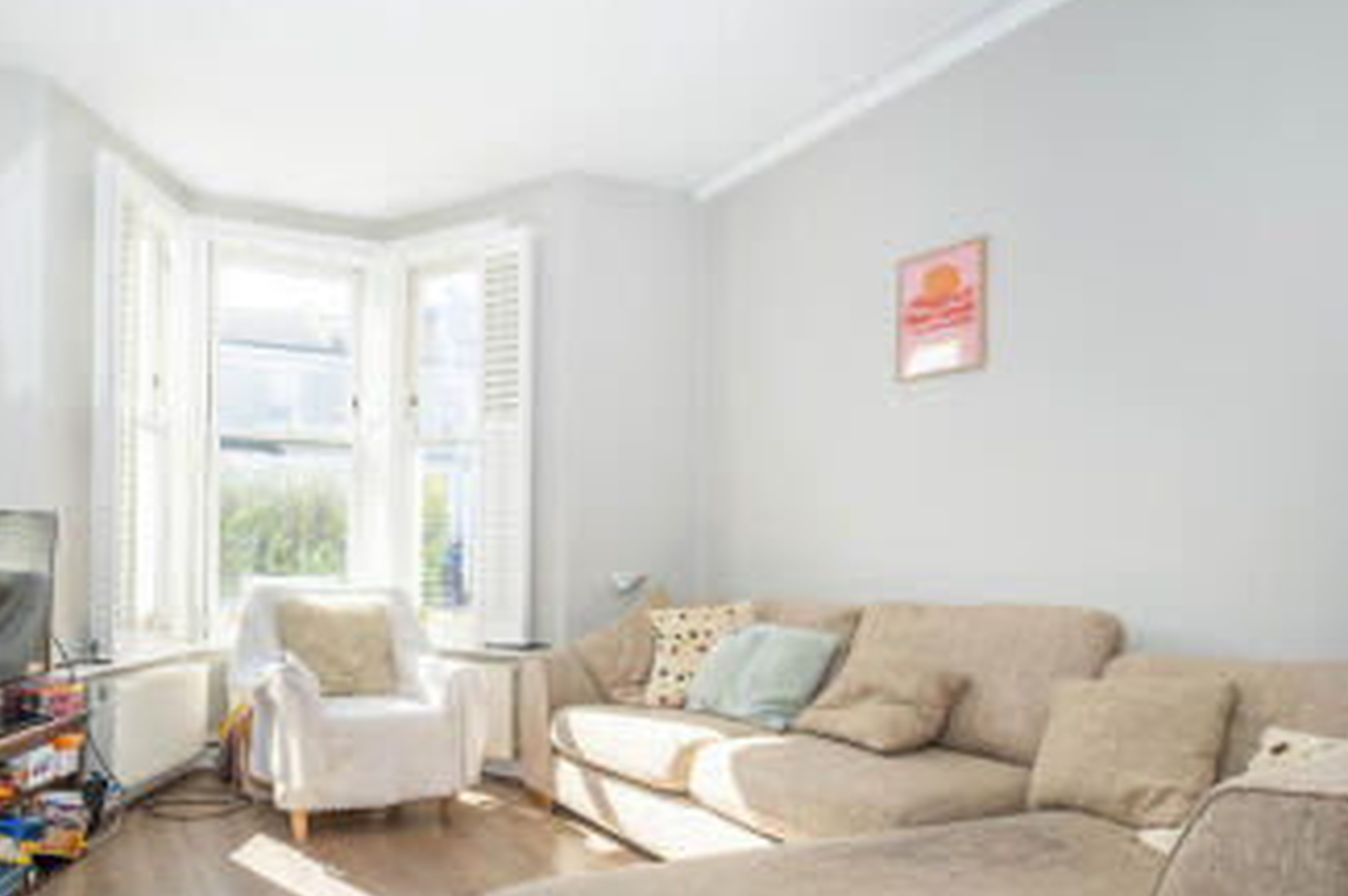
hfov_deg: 75.2
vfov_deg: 56.7
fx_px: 823
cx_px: 411
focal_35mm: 22
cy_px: 533
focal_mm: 10
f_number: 5.6
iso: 320
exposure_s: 1/250
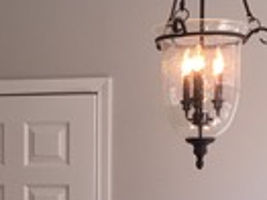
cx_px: 92
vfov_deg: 9.9
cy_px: 361
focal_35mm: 142
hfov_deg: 13.9
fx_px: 1094
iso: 50
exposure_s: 1/100
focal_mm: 4.15
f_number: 2.2
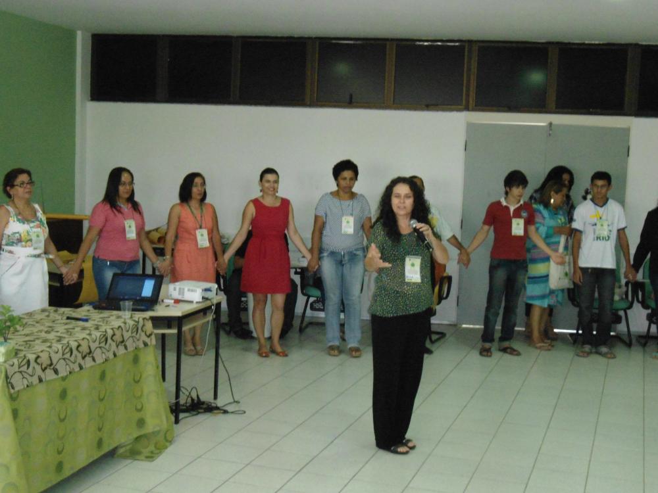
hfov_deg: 36.2
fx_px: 1007
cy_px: 246
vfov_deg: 27.5
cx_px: 329
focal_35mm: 53
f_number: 3.9
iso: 800
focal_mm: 9.5
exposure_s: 1/50
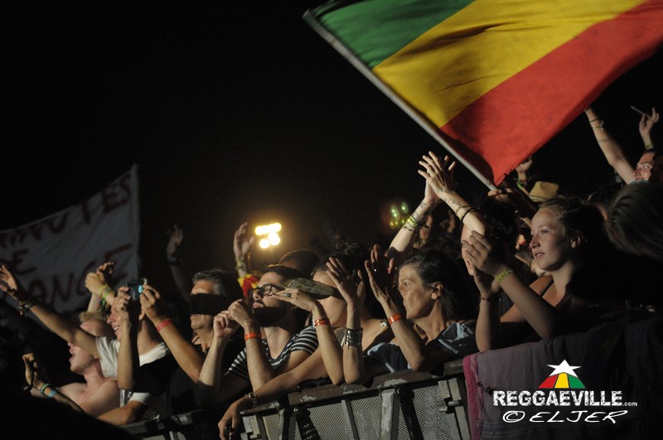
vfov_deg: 14.0
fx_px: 1793
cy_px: 220
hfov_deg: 20.9
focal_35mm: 98
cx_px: 332
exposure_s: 1/250
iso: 2000
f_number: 2.8
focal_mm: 65
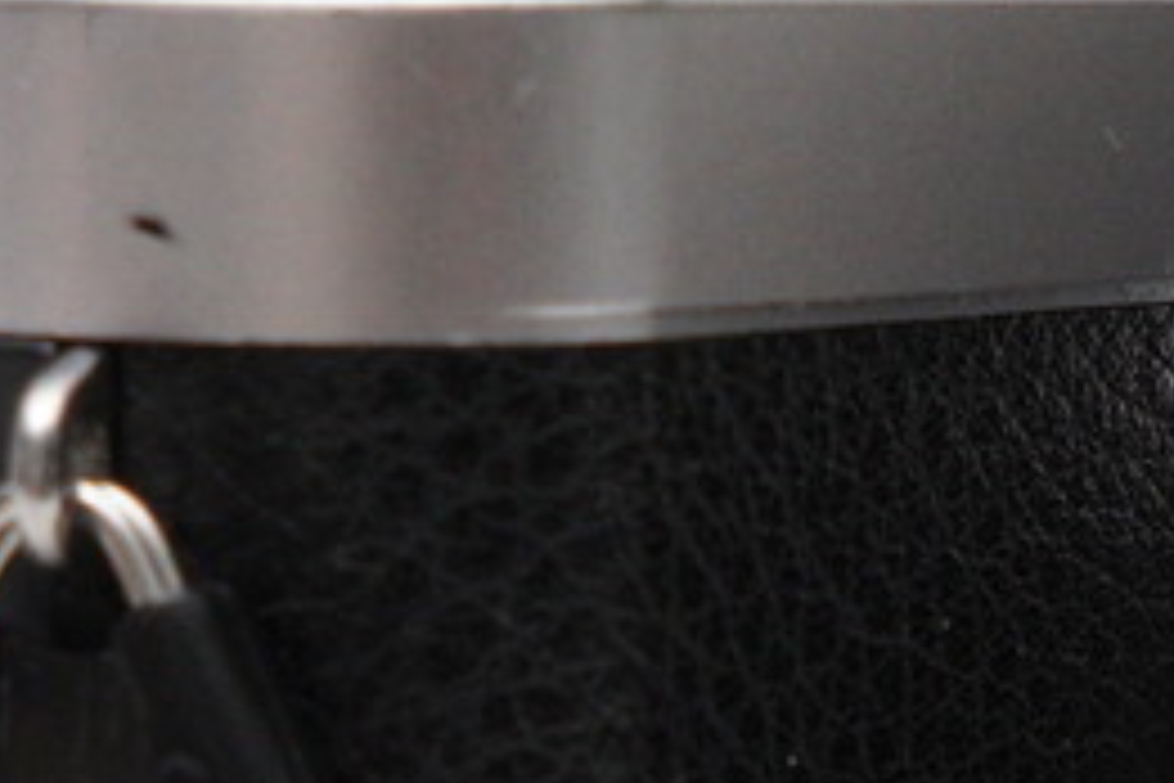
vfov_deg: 5.3
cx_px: 1093
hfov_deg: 8.0
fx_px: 8380
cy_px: 907
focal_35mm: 257
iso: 800
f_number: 8
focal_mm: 28
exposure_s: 1/60
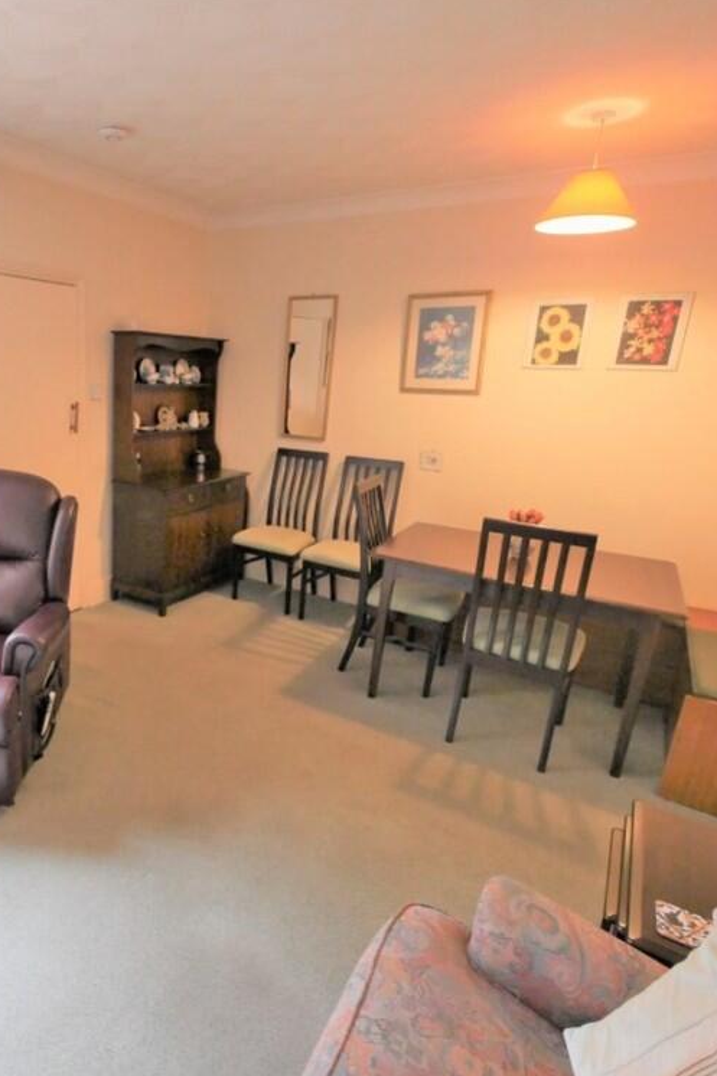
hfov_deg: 59.0
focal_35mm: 20
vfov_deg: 84.0
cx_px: 189
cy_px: 546
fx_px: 598
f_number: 4
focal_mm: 7
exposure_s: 1/60
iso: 2000
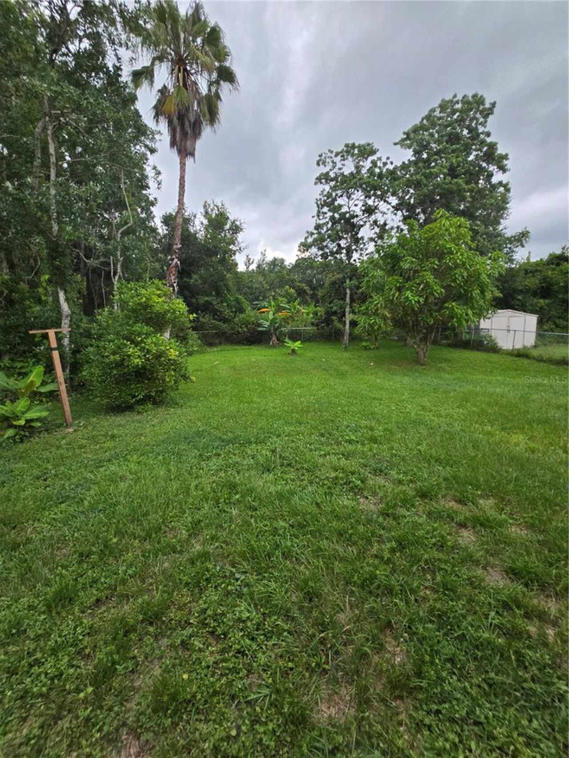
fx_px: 285
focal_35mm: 13
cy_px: 379
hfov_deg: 89.9
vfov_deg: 106.2
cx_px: 284
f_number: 2.2
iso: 250
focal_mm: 2.2
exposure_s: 1/359
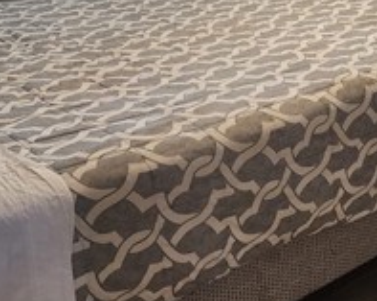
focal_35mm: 73
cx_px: 293
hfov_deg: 25.7
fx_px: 813
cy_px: -12
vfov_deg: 20.2
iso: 160
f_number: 1.8
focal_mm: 6.4
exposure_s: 1/120
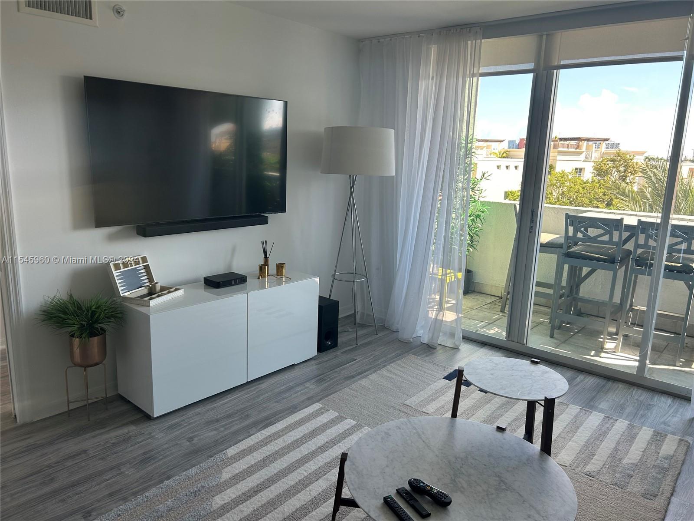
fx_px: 521
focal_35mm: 26
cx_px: 347
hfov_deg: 67.3
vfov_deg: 53.1
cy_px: 260
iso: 40
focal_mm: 5.7
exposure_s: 1/262
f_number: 1.5
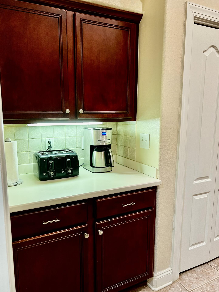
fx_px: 228
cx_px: 107
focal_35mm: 27
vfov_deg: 65.3
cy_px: 148
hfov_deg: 51.3
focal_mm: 5.7
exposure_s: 1/60
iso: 250
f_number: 1.5
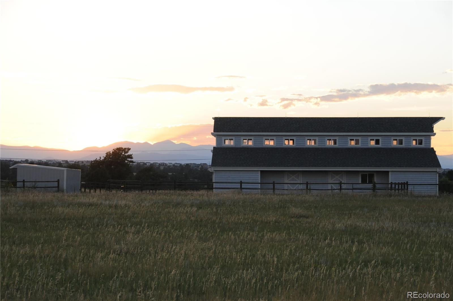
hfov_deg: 19.5
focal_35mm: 105
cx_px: 226
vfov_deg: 13.0
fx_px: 1319
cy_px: 150
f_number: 7.1
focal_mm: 70
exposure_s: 1/250
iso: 800
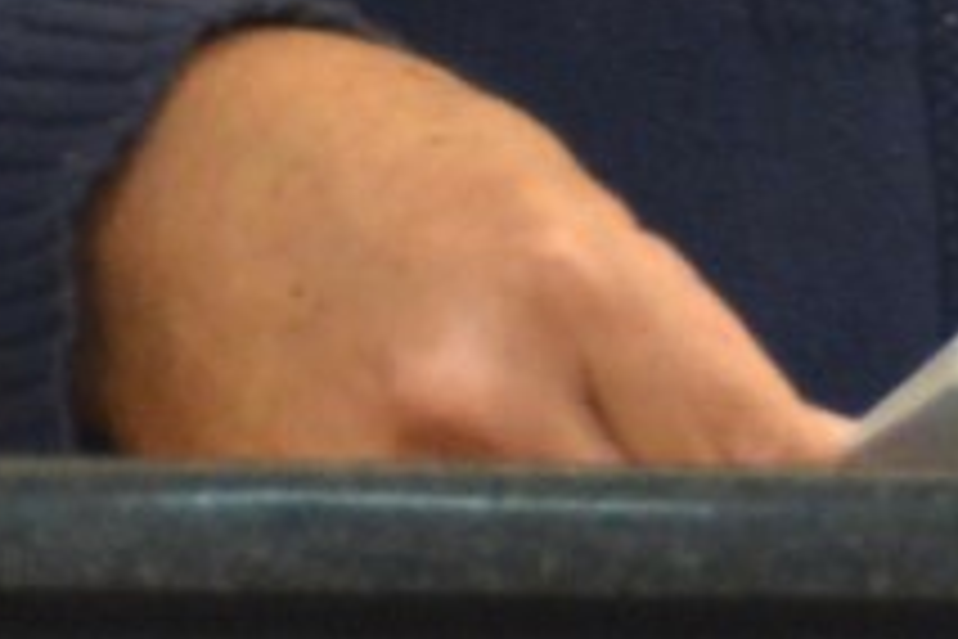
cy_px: -1413
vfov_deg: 0.7
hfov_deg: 1.1
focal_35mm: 1932
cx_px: 1619
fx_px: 51409
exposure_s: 1/125
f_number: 5.6
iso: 2000
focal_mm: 170
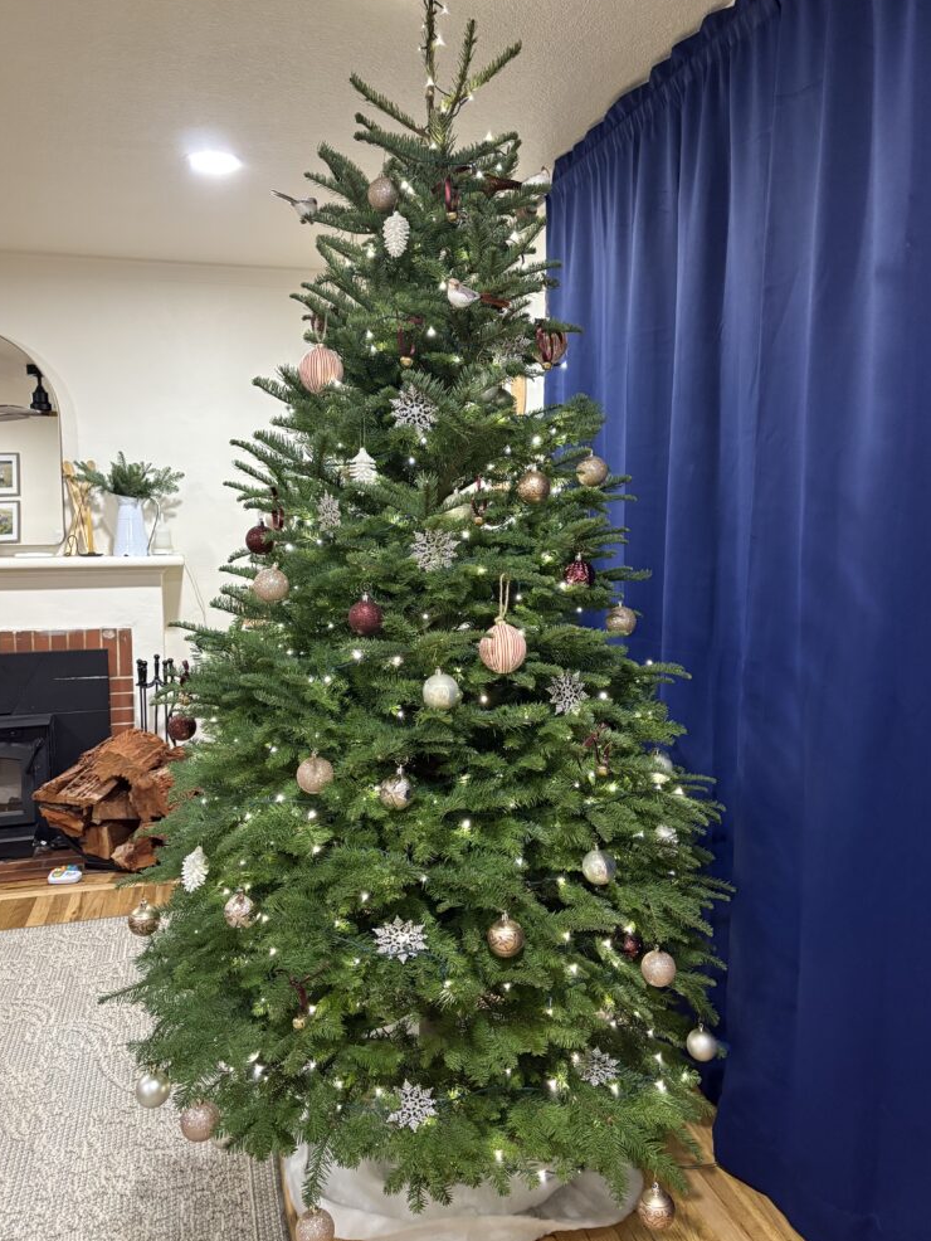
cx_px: 471
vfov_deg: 65.3
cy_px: 605
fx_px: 968
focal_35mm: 27
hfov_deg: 51.4
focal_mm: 5.96
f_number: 1.6
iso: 500
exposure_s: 1/40
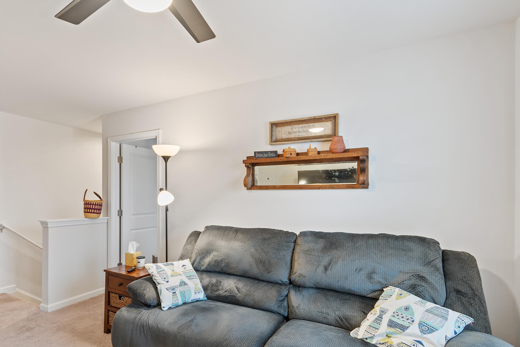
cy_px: 208
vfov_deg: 66.8
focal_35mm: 18
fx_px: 260
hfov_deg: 89.3
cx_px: 220
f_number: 4.5
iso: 100
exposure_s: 1/2
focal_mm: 10
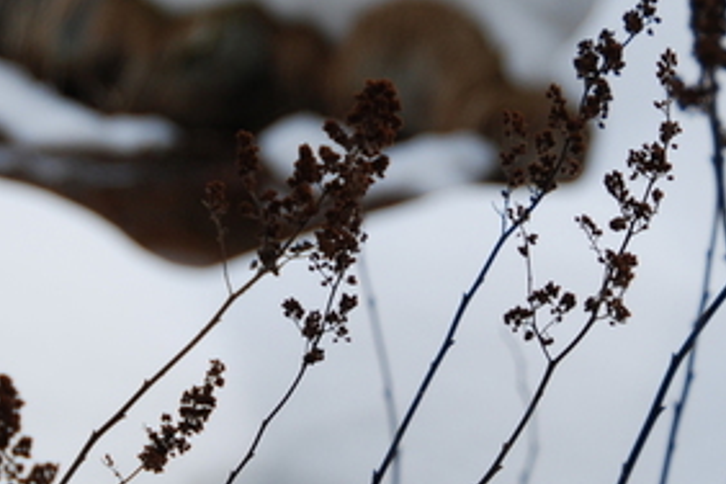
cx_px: 221
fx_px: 6009
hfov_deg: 6.9
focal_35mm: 298
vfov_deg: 4.6
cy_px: 72
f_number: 5.3
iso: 160
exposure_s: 1/160
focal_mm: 80
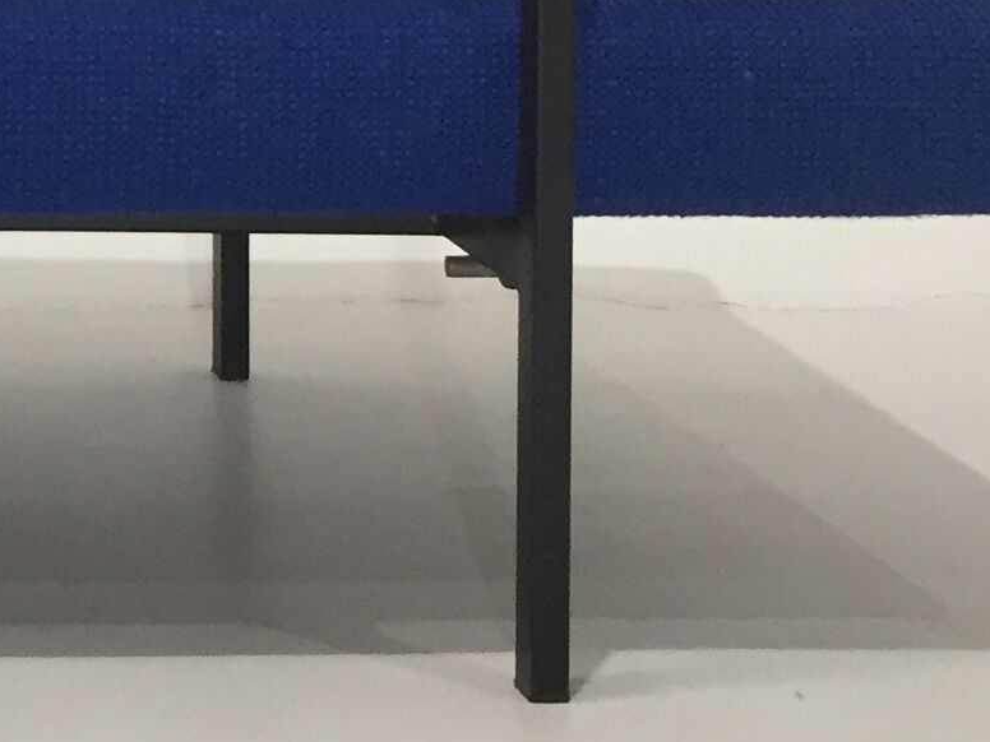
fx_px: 3489
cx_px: -661
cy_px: -403
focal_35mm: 122
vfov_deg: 11.6
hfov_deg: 14.6
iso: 64
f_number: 2.2
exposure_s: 1/33
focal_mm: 4.15
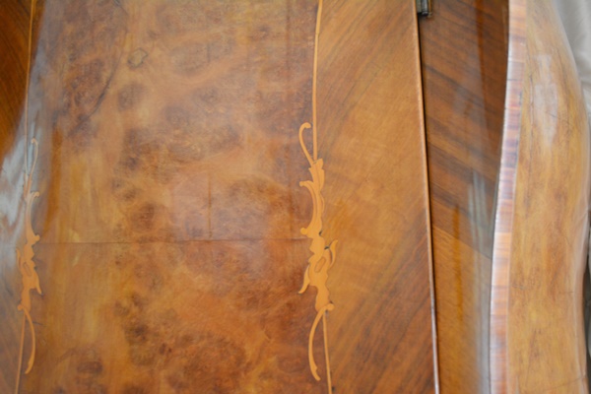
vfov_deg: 36.9
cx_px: 296
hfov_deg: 53.1
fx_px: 591
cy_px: 197
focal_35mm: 36
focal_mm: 24
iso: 800
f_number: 4
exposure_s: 1/40
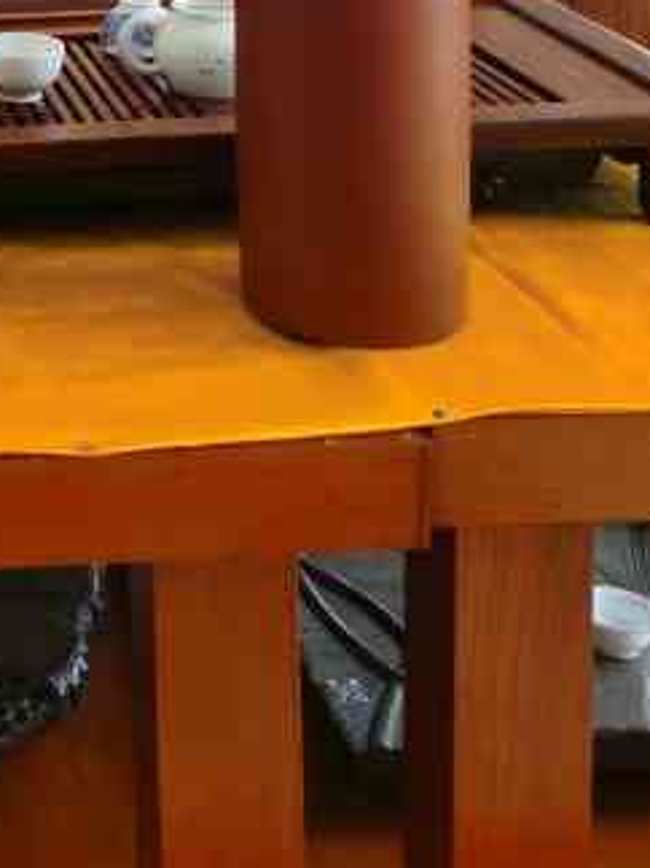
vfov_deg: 21.8
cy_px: -348
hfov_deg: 17.6
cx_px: -218
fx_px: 1954
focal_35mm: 78
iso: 125
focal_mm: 5.56
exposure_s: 1/100
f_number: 1.6
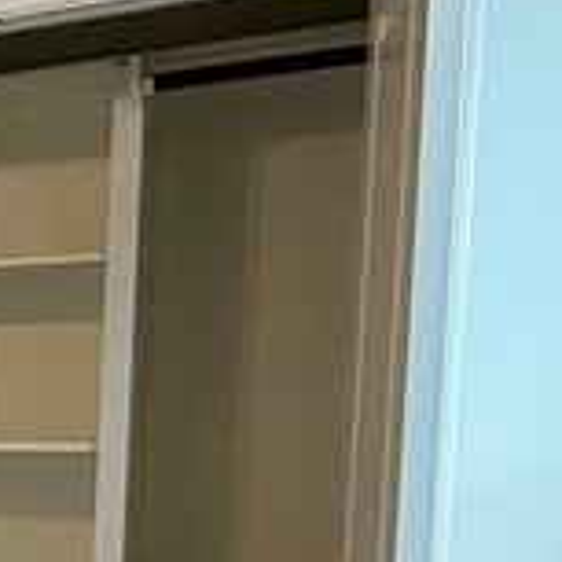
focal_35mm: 83
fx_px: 1525
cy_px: 540
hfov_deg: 12.7
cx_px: -962
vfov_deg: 20.3
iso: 125
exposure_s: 1/120
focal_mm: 2.22
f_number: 2.2
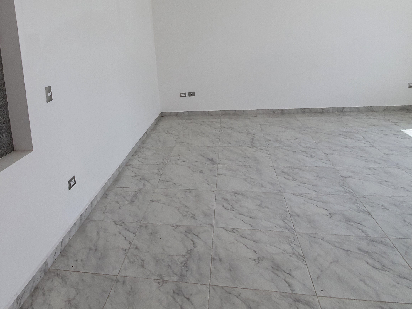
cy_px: 74
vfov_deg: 50.7
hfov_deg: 66.1
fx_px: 309
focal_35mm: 26
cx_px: 150
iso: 50
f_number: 2.2
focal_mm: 1.8
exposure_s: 1/460
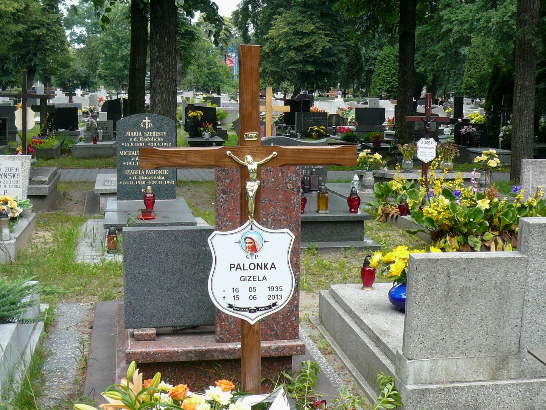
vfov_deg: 27.5
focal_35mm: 53
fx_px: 836
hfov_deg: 36.2
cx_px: 272
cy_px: 210
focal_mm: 5.4
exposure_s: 1/320
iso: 100
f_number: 3
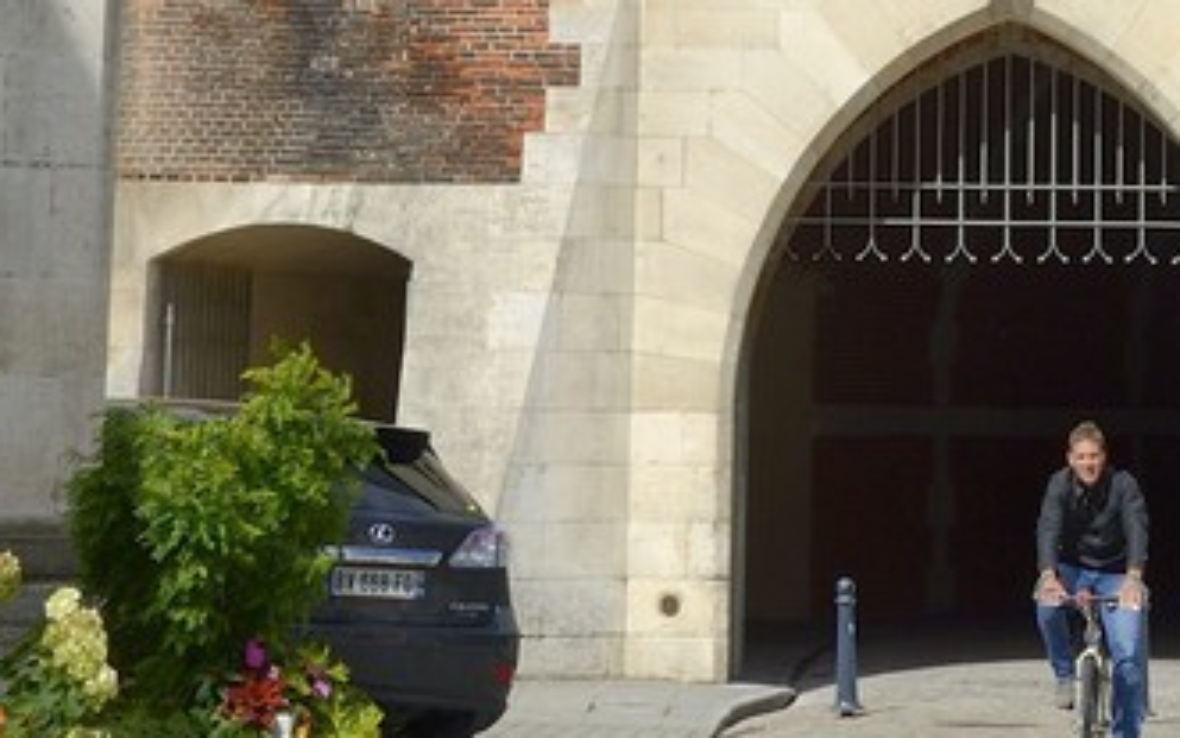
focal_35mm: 197
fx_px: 6336
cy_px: -1455
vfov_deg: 6.2
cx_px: 993
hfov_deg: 10.6
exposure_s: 1/200
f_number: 16
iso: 200
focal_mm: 40
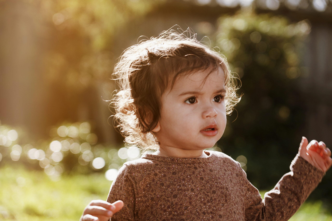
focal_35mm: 105
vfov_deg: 13.0
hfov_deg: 19.5
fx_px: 968
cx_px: 166
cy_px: 110
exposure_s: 1/250
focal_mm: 105
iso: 100
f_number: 4.5
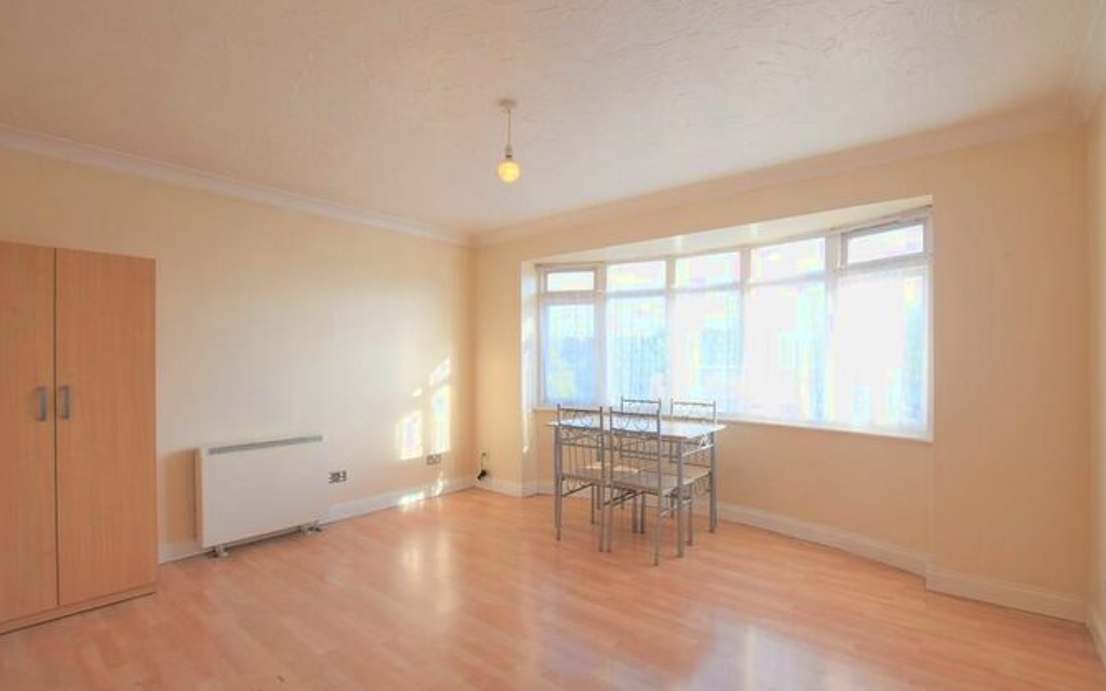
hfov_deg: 97.8
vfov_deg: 71.2
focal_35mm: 16
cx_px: 562
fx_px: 482
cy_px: 356
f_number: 5.6
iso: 400
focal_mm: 10
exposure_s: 1/125
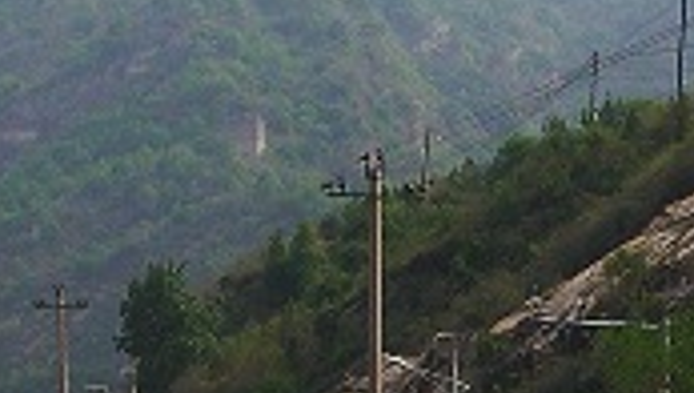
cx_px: 794
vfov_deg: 6.4
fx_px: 3521
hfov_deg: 11.1
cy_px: 140
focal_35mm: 191
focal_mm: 8
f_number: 7.6
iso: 100
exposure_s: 1/169
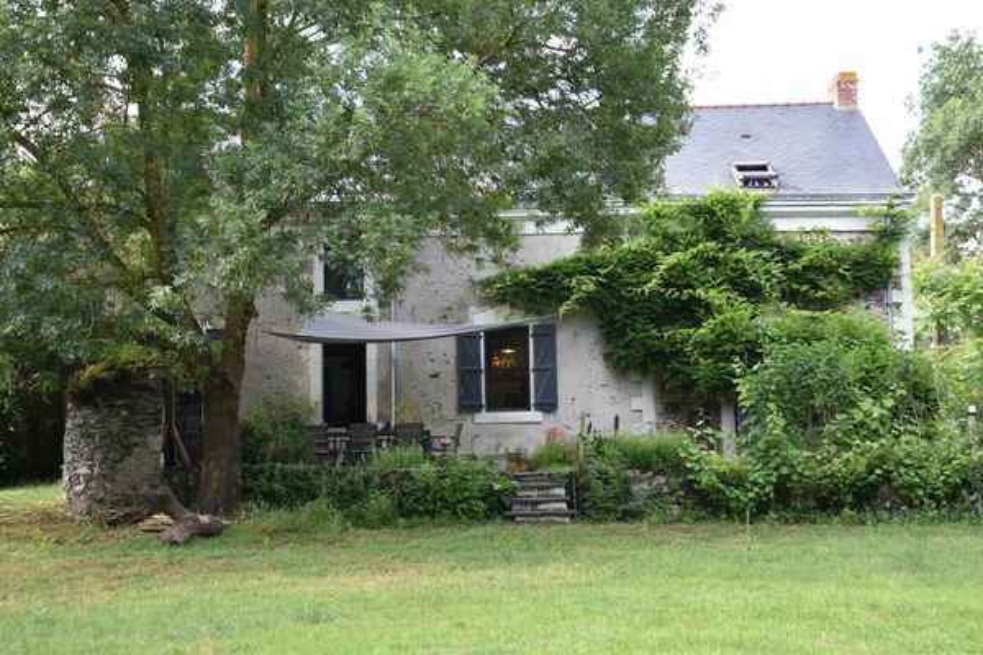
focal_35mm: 48
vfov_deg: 28.1
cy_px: 328
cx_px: 492
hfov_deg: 41.1
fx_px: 1311
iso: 320
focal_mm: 32
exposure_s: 1/125
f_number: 5.6
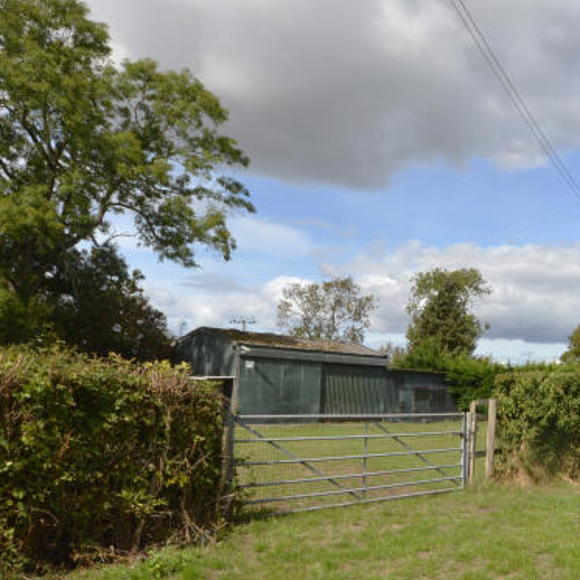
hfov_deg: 41.7
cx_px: 566
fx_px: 663
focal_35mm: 35
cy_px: 368
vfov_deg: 46.7
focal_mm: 10
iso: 100
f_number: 9
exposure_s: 1/400
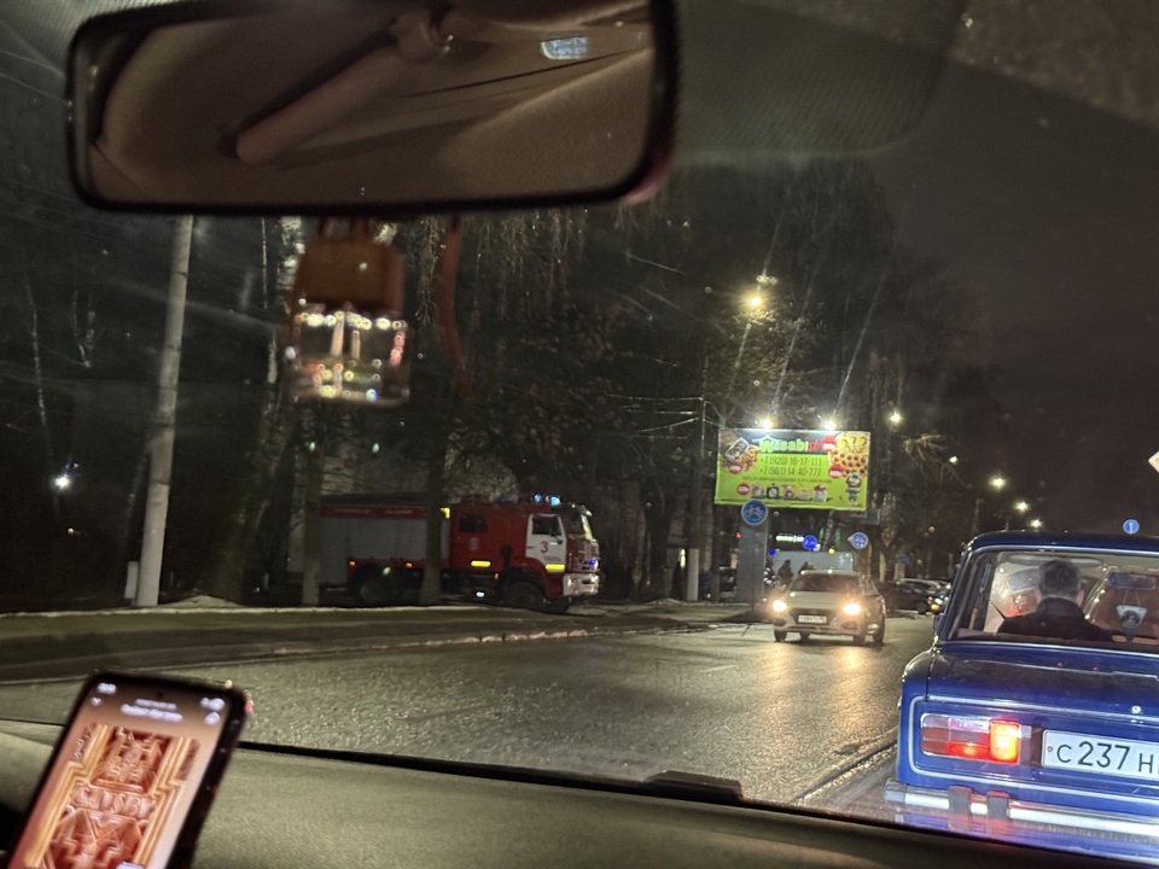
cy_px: 434
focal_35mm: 48
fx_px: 1607
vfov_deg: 30.3
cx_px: 580
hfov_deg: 39.7
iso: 640
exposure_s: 1/20
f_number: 1.78
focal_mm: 6.76
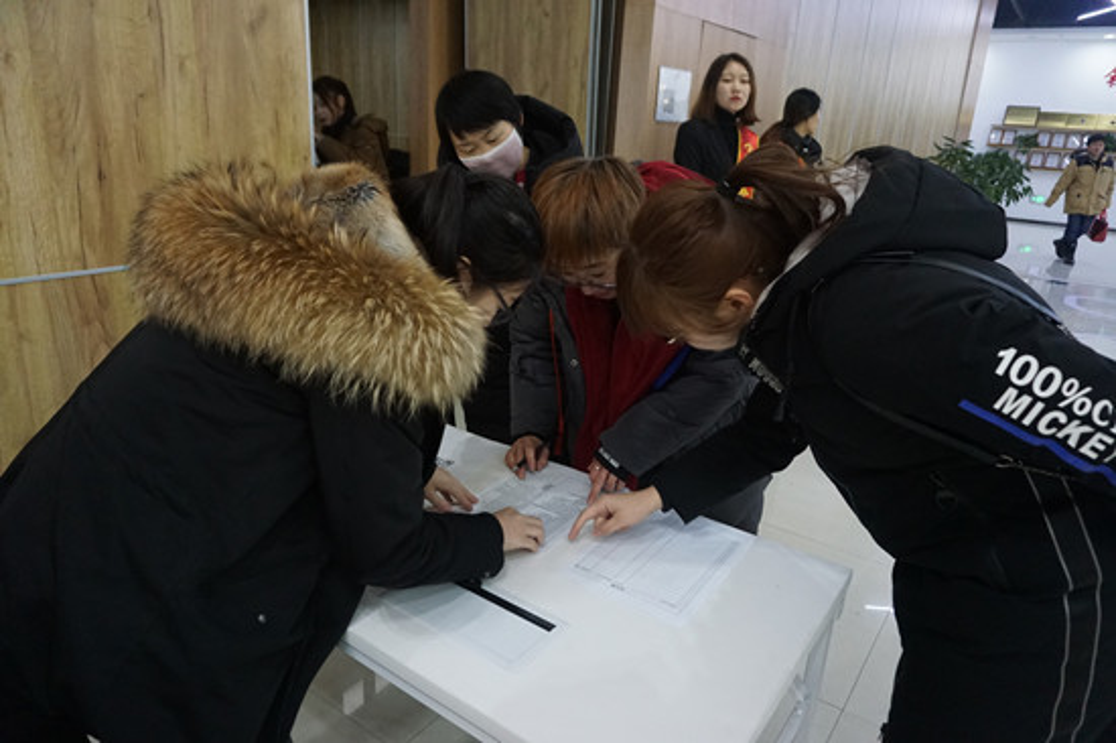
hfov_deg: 73.8
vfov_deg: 53.1
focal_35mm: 24
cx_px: 558
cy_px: 372
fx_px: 744
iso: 2000
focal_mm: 16
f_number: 3.5
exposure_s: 1/160
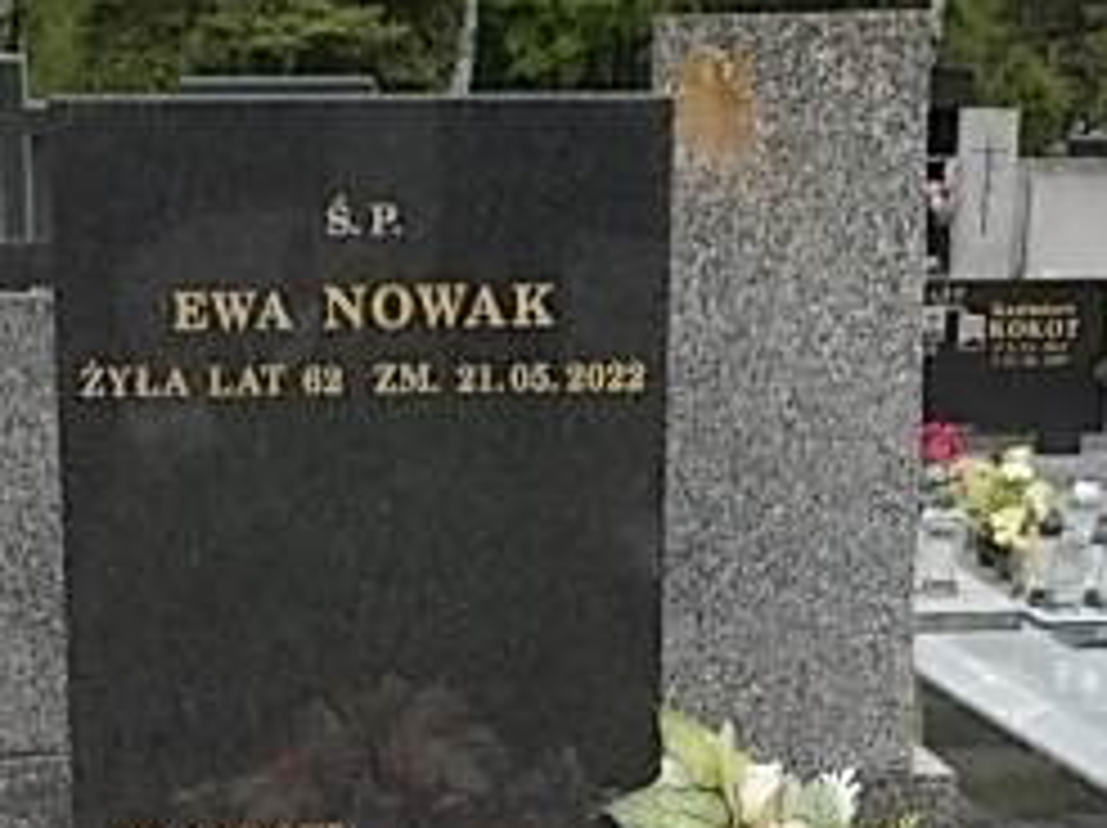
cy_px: 1071
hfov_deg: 19.8
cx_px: 396
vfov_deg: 14.3
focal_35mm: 99
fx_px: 3163
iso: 80
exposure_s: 1/100
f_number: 3.1
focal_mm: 5.3
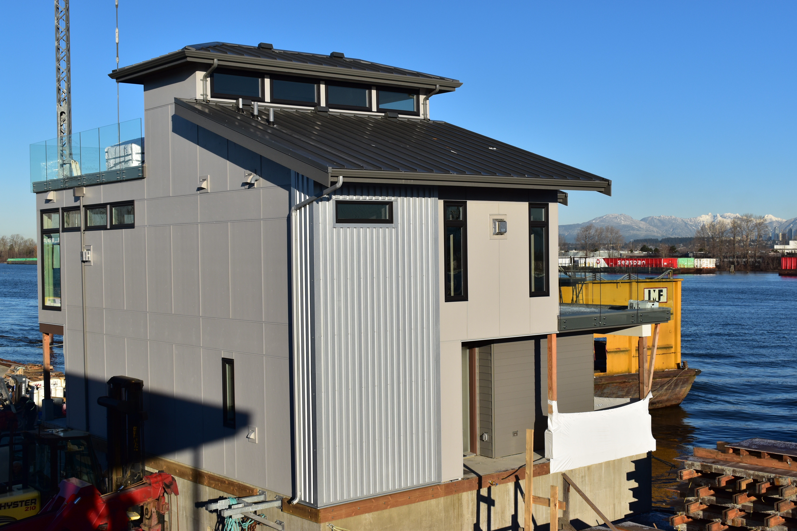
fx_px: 1029
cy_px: 266
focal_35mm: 46
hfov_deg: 42.3
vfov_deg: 28.9
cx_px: 398
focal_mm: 31
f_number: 11
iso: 220
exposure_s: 1/500
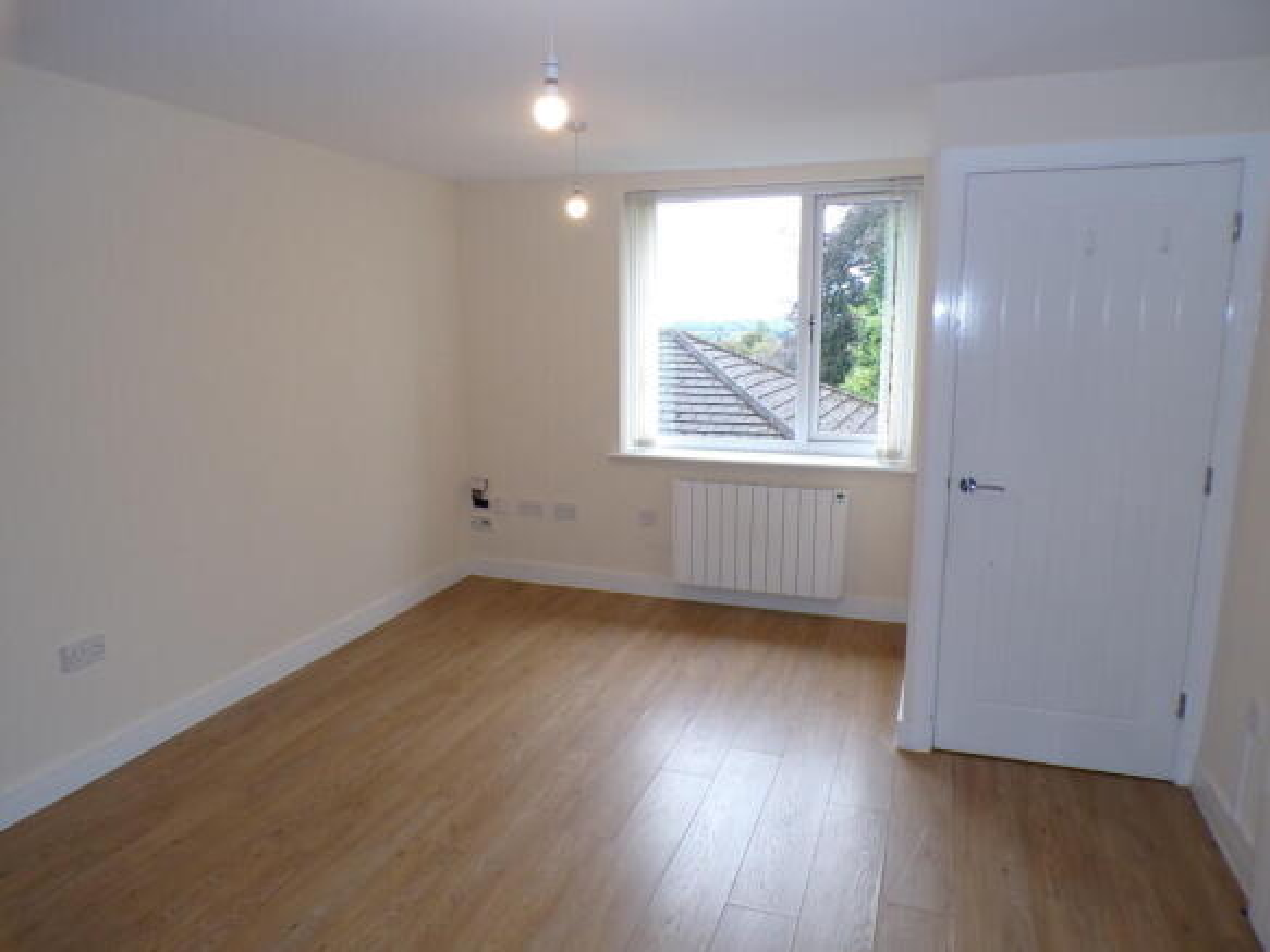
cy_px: 476
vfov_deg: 56.8
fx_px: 880
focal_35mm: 24
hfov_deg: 71.6
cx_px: 635
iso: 200
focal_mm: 4.3
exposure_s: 1/85
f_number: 3
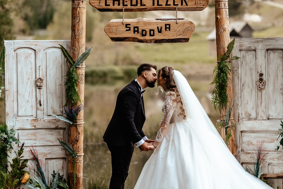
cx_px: 155
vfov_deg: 11.1
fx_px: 967
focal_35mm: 123
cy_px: 103
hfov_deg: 16.7
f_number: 1.8
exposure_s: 1/500
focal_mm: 85
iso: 100
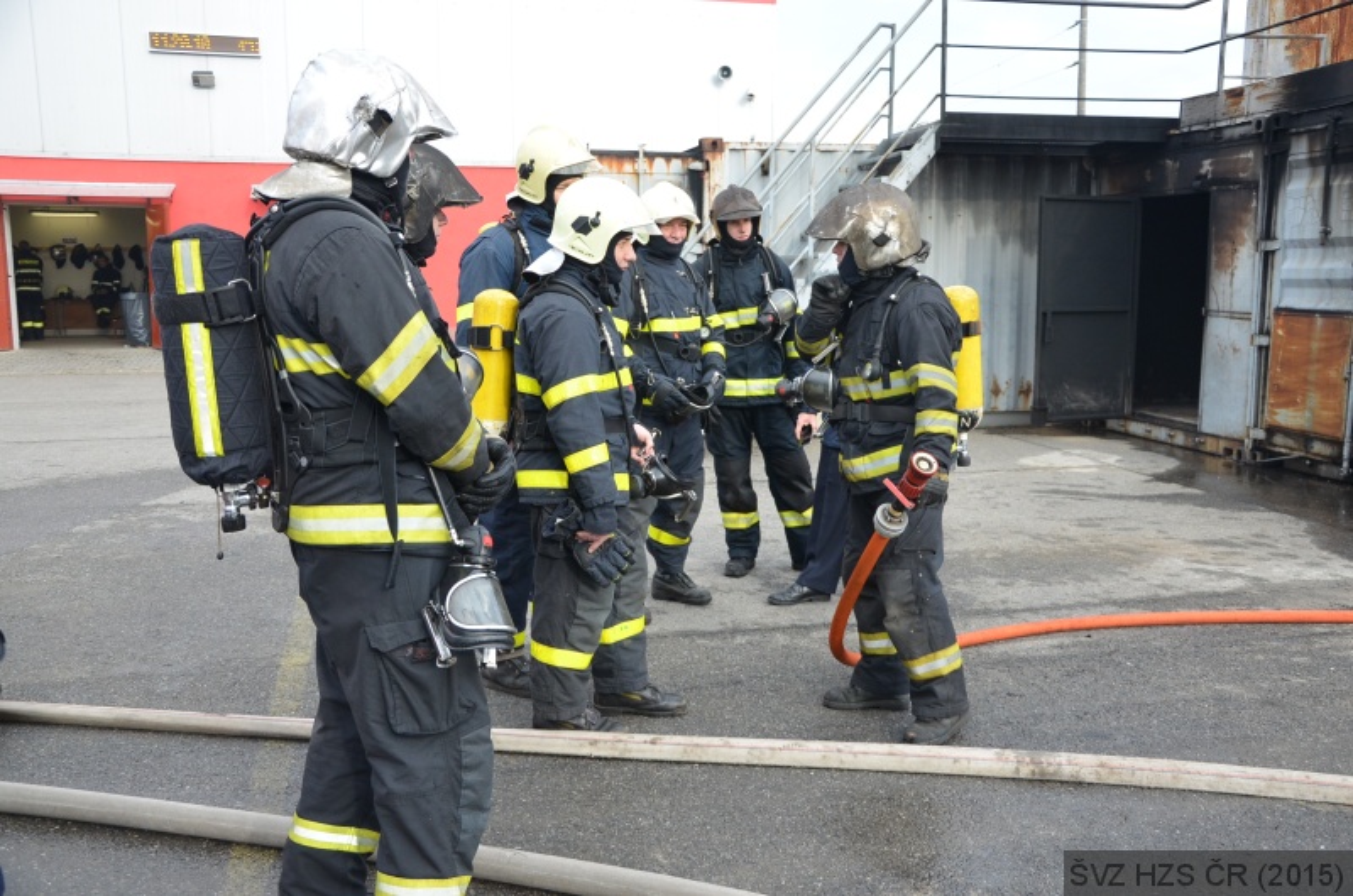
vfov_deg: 36.7
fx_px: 1350
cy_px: 448
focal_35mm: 36
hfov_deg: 53.2
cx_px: 676
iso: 640
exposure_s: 1/640
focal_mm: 24
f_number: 4
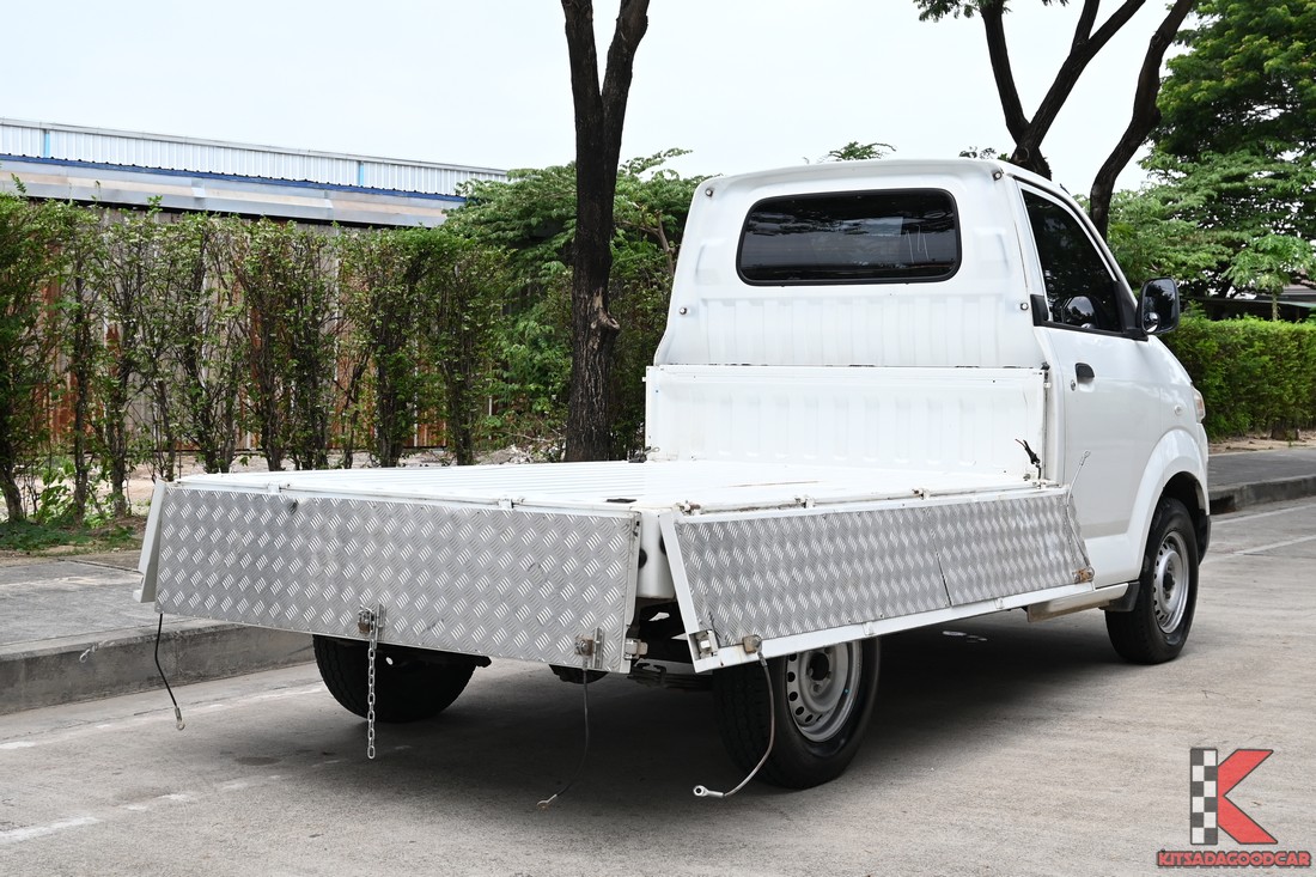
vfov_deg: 28.1
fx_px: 1754
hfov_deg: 41.1
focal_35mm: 48
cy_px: 438
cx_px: 658
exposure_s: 1/400
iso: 320
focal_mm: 32
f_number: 7.1
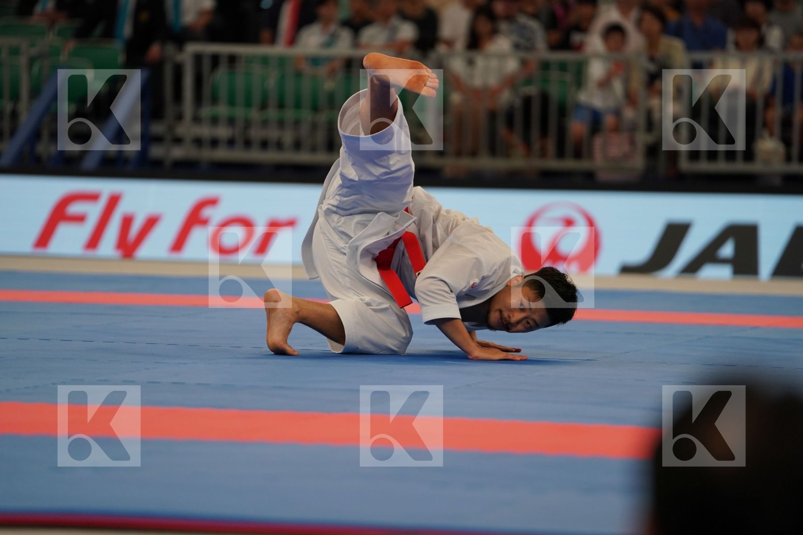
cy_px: 268
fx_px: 4416
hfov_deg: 10.4
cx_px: 402
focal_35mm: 198
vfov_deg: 6.9
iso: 1250
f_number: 2.8
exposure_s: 1/1000
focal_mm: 198
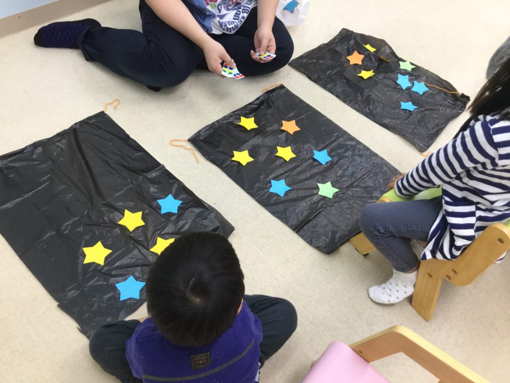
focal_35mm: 31
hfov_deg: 58.4
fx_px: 457
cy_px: 192
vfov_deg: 45.4
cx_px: 255
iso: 80
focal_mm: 3.3
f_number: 2.4
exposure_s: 1/30
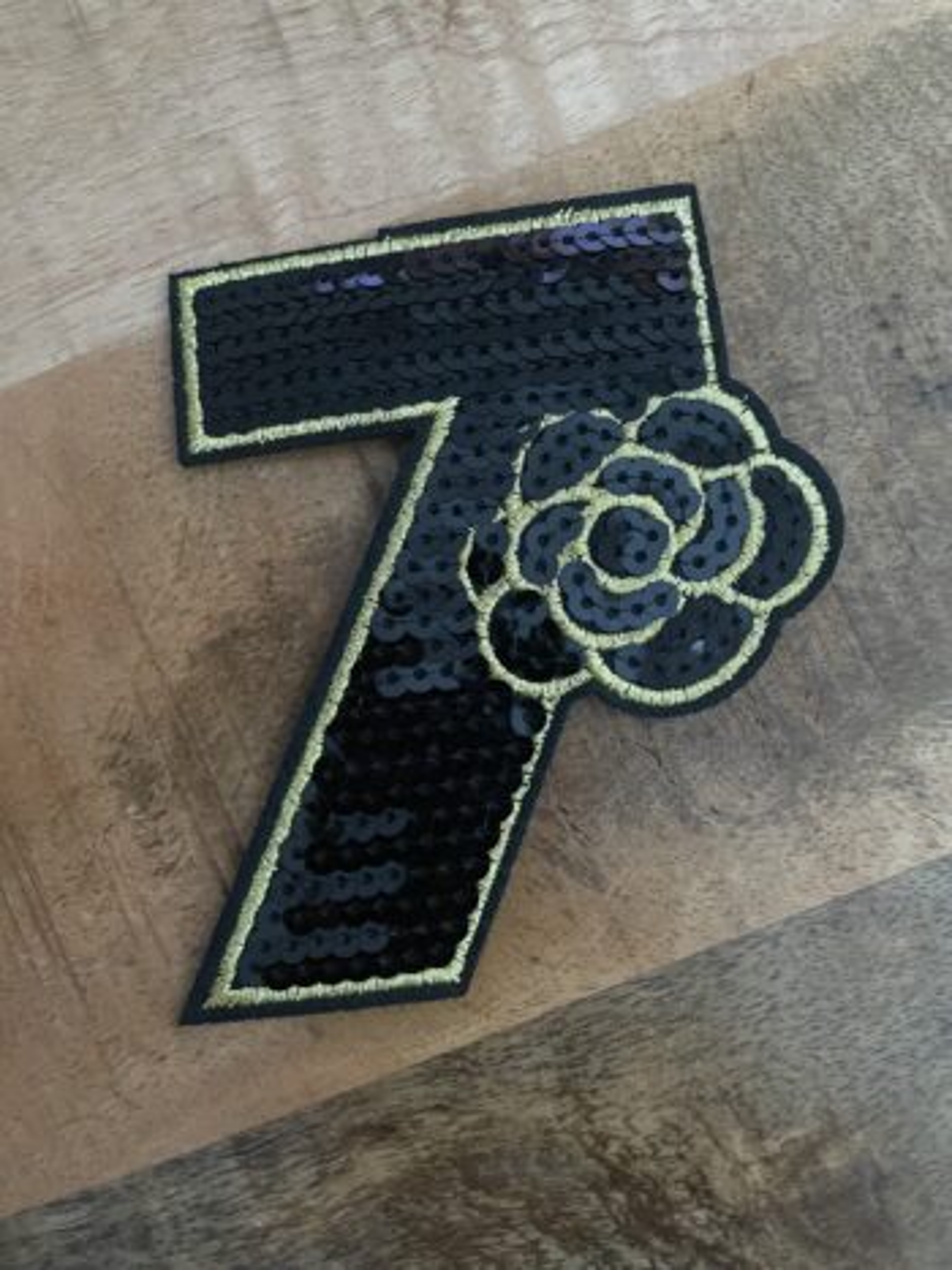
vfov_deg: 67.3
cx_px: 476
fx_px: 954
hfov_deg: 53.0
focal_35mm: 26
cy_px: 635
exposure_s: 1/30
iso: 1000
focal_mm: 4.2
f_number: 1.6
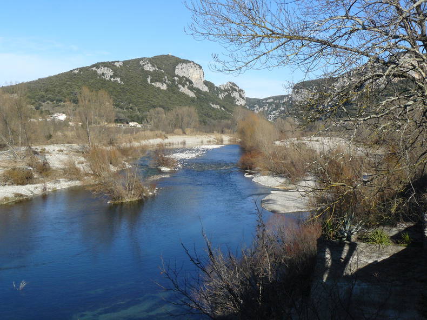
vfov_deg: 39.6
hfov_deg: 51.4
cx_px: 214
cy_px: 160
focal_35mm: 36
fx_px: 444
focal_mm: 6
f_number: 5.6
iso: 100
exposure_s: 1/320
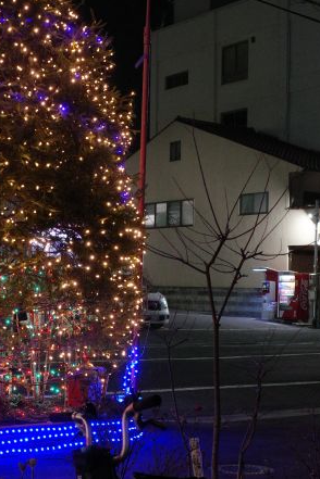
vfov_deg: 30.9
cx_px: -8
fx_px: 867
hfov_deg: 20.2
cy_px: 276
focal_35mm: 65
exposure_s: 1/30
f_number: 2.8
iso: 2500
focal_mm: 18.3
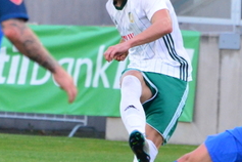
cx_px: 175
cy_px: 104
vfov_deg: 1.2
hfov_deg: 1.9
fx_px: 7468
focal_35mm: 1111
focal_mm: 220
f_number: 5.6
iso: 2200
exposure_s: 1/640
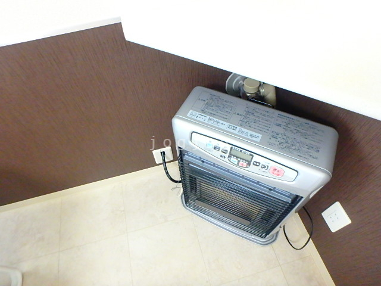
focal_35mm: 21
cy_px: 143
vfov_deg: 63.4
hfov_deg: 79.0
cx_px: 190
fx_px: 231
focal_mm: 3.7
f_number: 3.5
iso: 800
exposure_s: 1/20
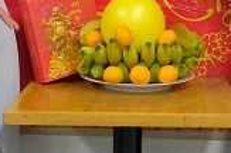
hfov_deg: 17.3
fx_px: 756
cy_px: -19
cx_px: 163
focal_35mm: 118
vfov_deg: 11.4
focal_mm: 16
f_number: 3.2
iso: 2000
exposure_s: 1/125
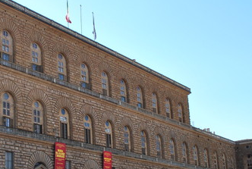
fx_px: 456
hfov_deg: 30.7
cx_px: 92
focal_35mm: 65
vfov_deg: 20.9
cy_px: 116
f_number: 10
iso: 200
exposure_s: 1/200
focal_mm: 18
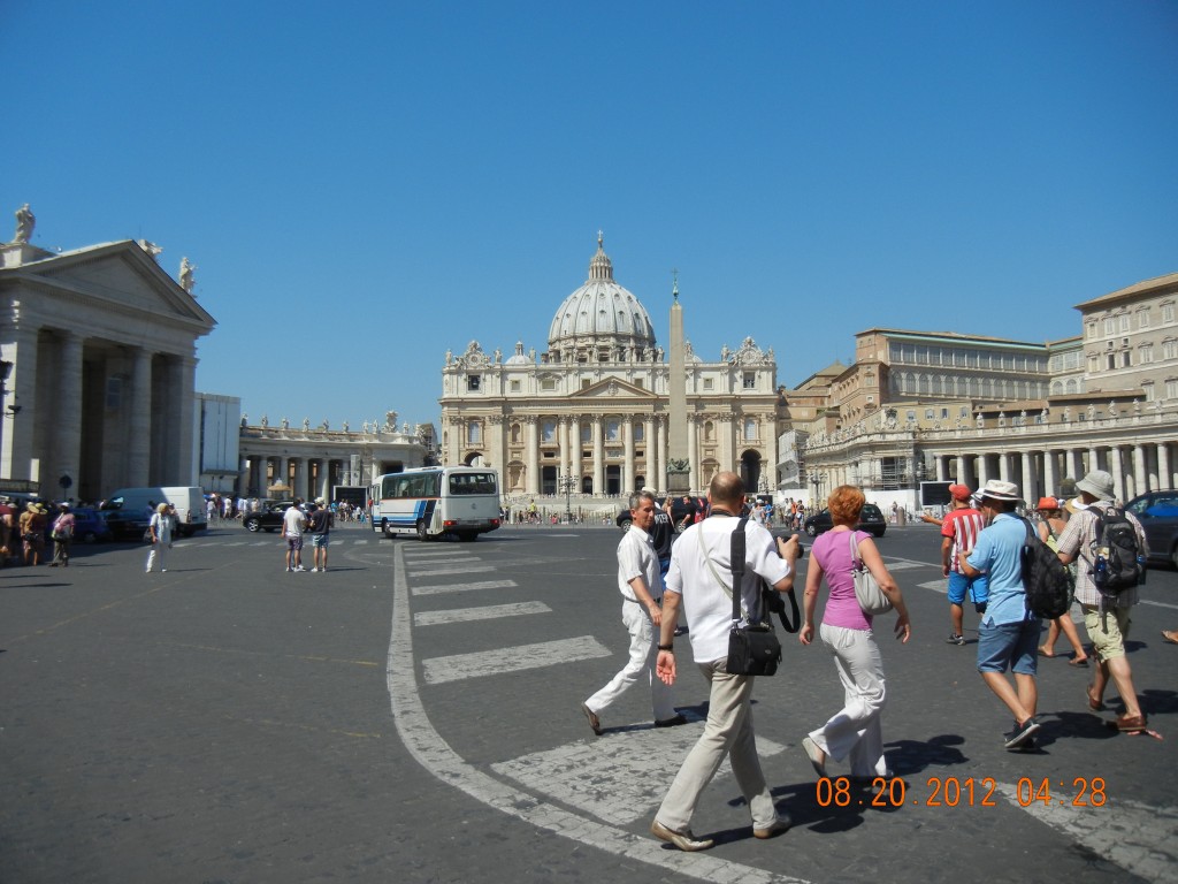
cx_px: 589
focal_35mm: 30
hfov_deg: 60.0
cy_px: 442
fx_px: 1021
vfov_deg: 46.8
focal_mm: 5.4
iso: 160
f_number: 7
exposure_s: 1/553
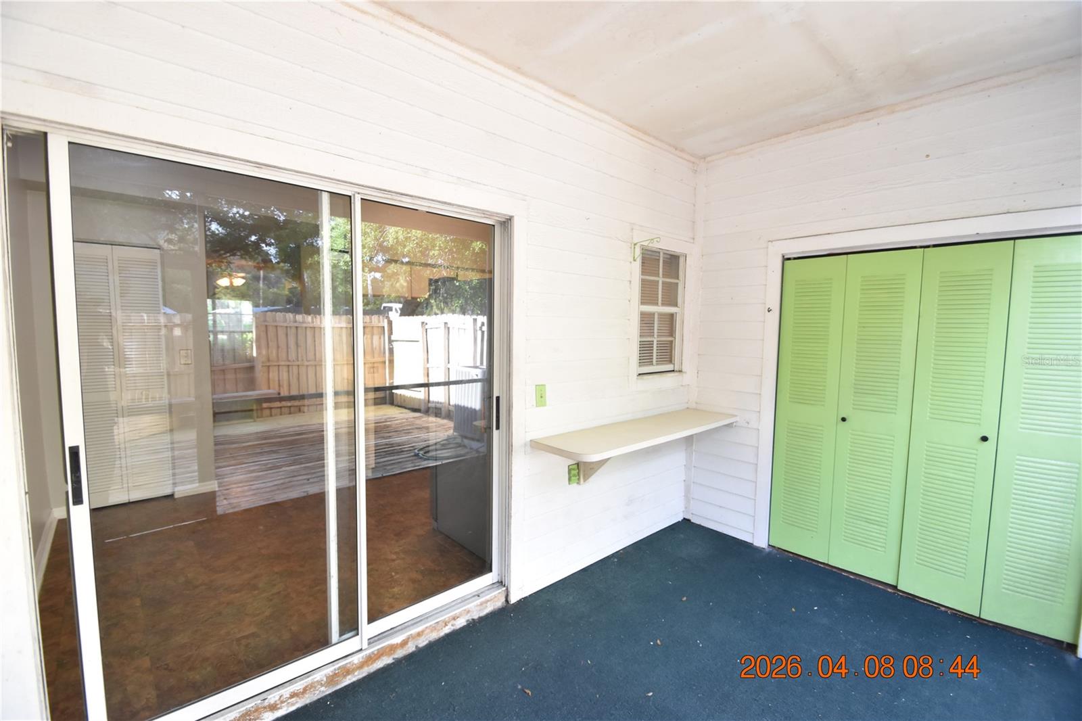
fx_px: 451
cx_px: 541
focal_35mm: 15
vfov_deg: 77.3
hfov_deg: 100.4
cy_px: 360
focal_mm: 10
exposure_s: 1/90
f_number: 3.5
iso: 800
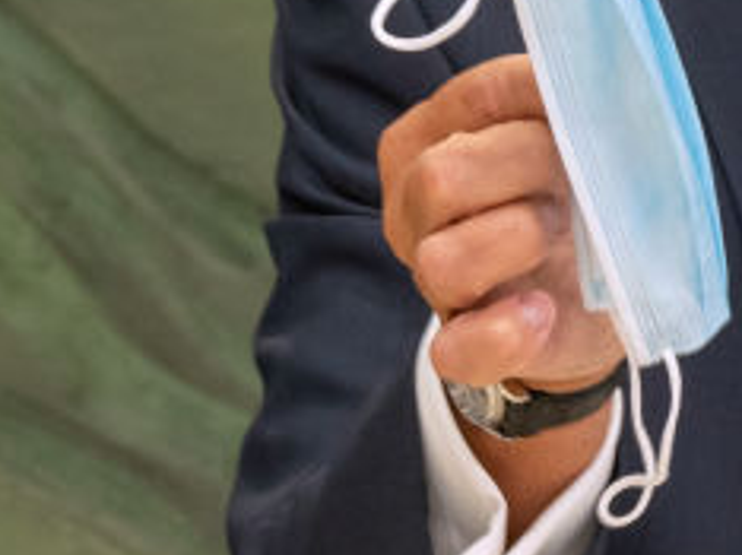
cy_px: -106
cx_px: 1157
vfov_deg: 2.2
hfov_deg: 3.0
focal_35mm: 666
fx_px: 14261
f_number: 9
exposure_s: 1/60
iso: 2000
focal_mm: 158
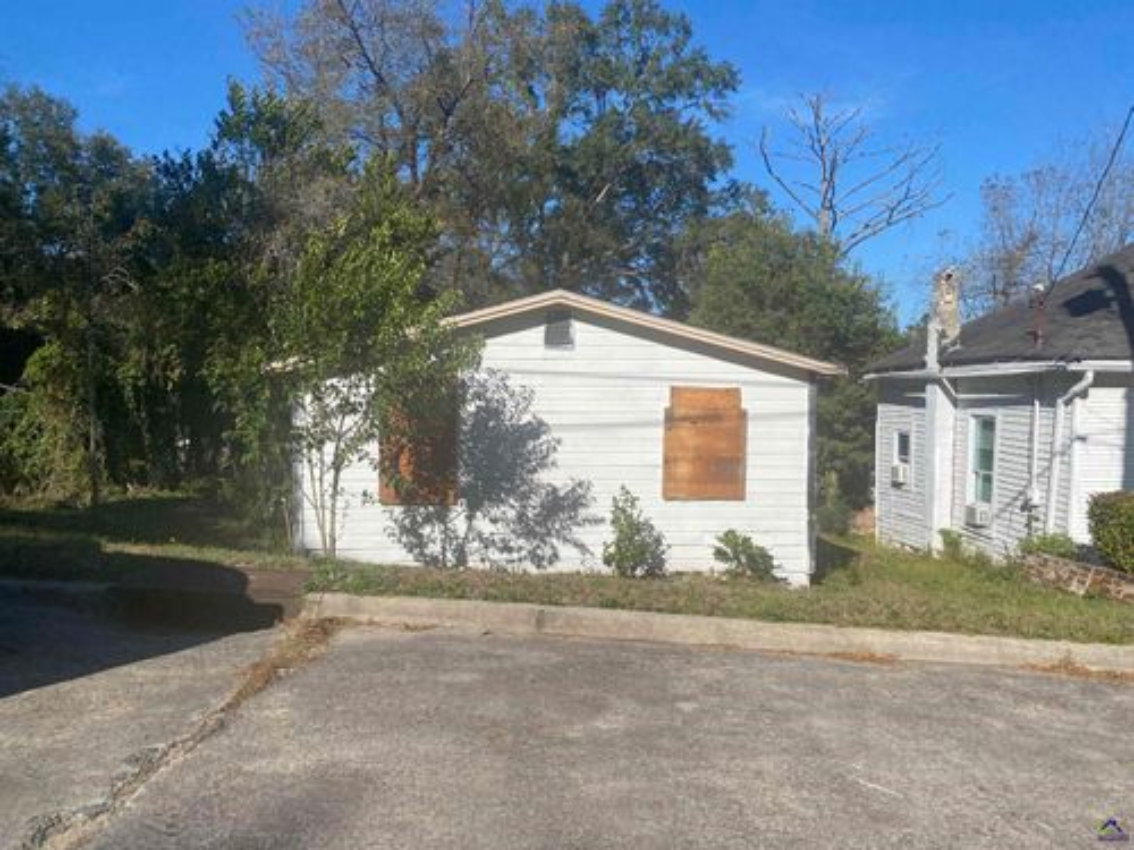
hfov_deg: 67.3
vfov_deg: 53.1
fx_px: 852
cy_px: 425
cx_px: 567
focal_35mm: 26
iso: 32
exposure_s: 1/4115
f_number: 1.8
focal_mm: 4.25
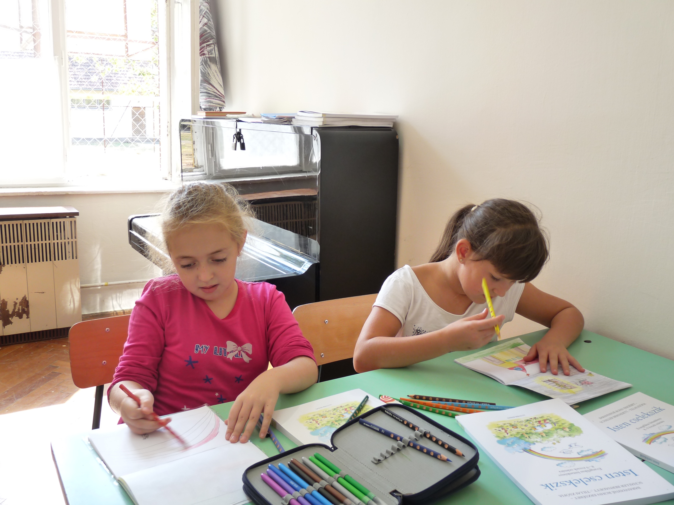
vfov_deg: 44.2
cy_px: 252
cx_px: 337
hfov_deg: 56.8
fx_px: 623
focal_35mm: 32
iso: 160
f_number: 3
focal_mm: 5.6
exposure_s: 1/60
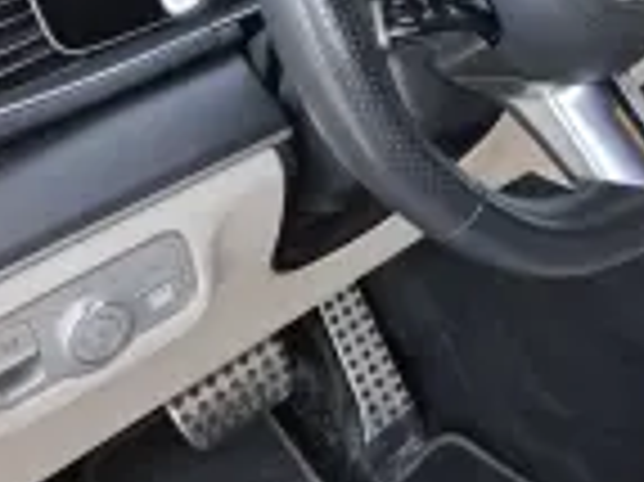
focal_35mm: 58
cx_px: 658
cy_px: -27
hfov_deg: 30.7
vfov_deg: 23.8
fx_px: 1078
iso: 50
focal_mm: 6.55
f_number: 1.6
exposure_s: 1/100
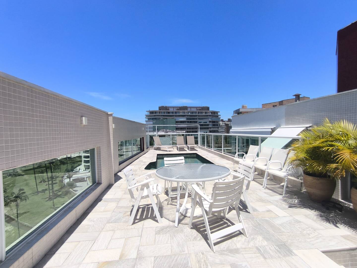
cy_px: 134
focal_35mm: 16
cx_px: 178
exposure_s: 1/2302
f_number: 2.2
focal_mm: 1.65
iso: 50
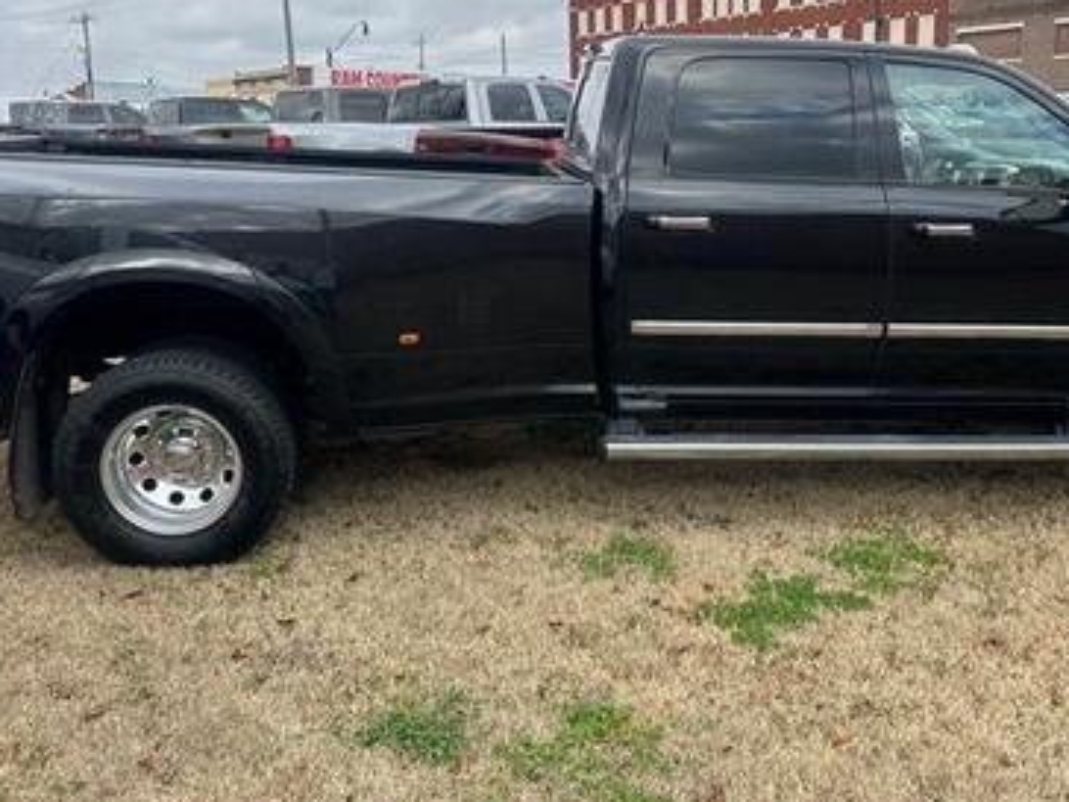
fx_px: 1112
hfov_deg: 51.1
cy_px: 317
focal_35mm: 36
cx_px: 620
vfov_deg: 39.5
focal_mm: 5.7
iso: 50
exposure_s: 1/1000
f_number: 1.5
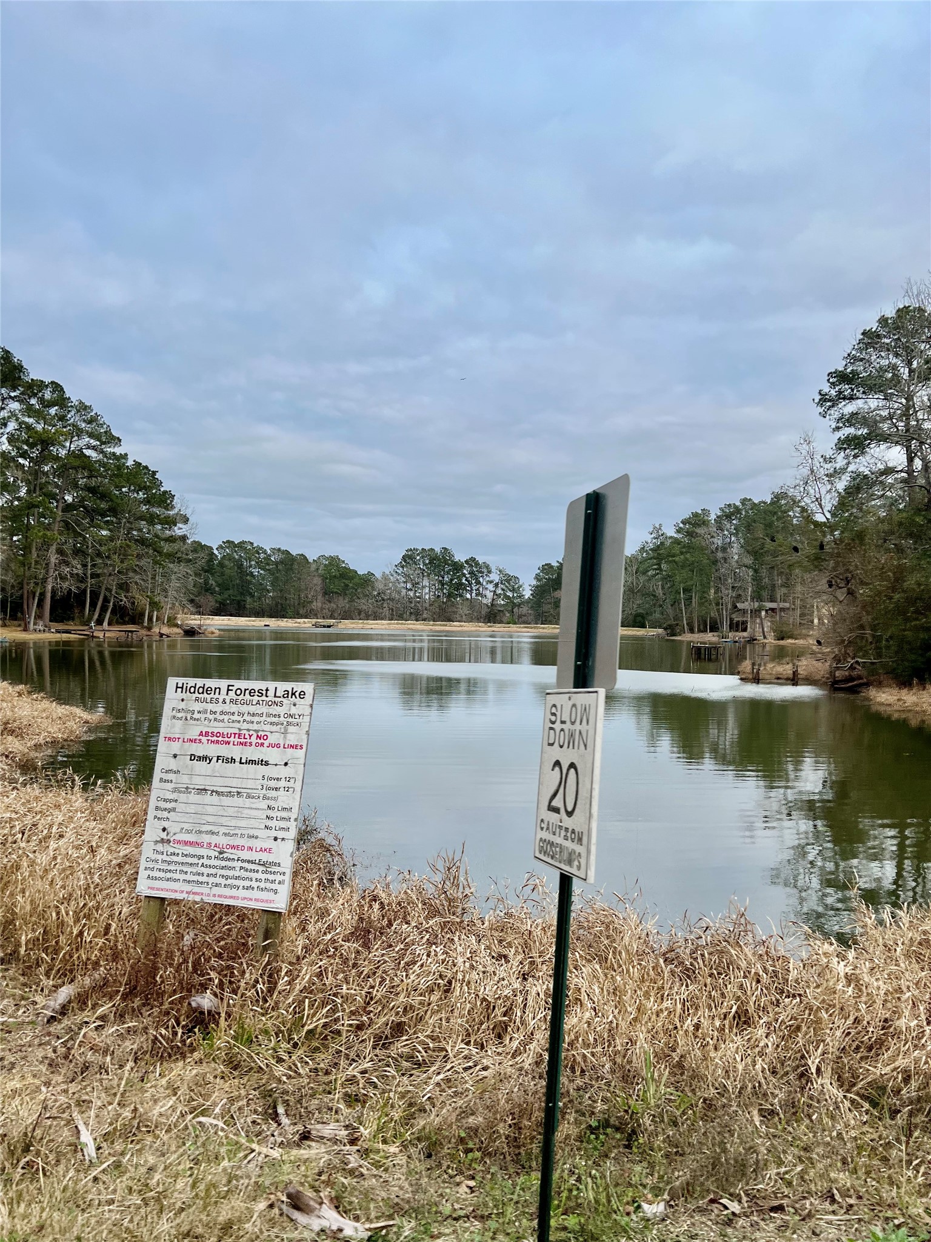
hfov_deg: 53.1
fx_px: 932
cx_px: 466
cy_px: 621
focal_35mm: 26
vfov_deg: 67.3
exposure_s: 1/723
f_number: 1.5
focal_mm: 5.7
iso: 50
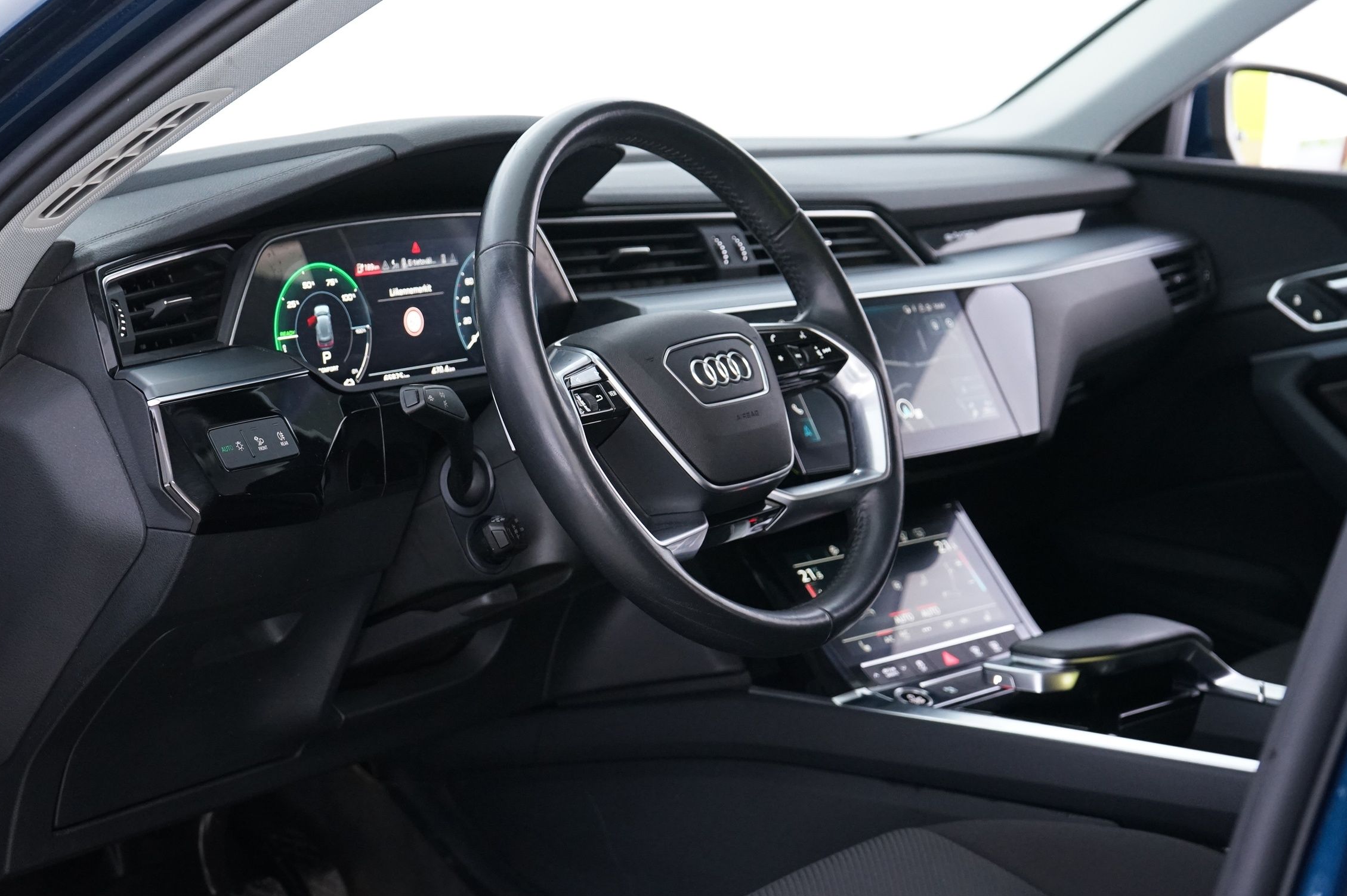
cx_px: 655
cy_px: 467
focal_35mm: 62
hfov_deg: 32.4
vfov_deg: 21.9
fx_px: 2318
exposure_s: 1/10
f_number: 5.6
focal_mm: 56
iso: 2500
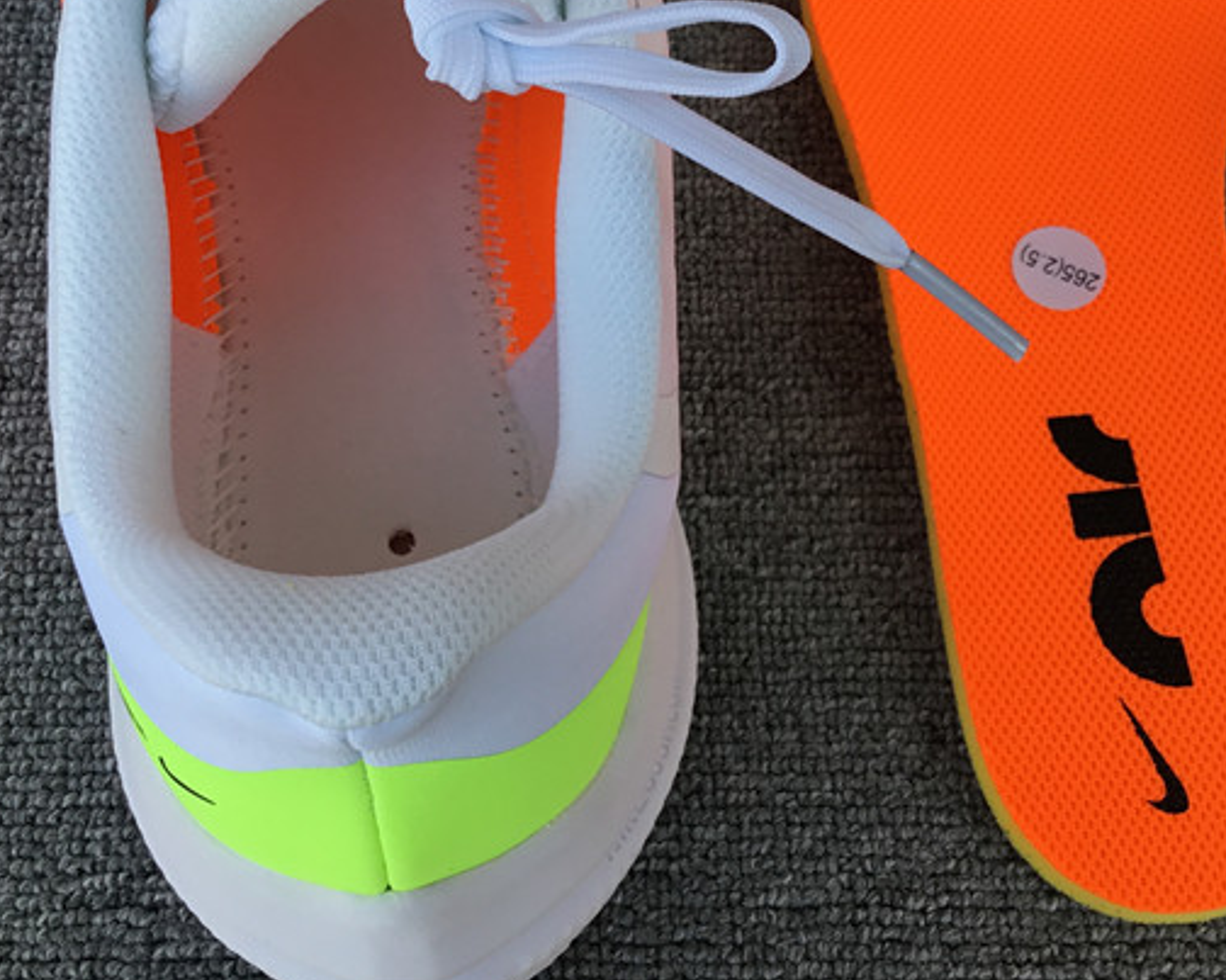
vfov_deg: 27.7
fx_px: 1959
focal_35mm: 54
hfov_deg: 34.7
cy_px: 259
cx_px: 691
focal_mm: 3.3
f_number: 2.4
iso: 25
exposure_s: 1/175
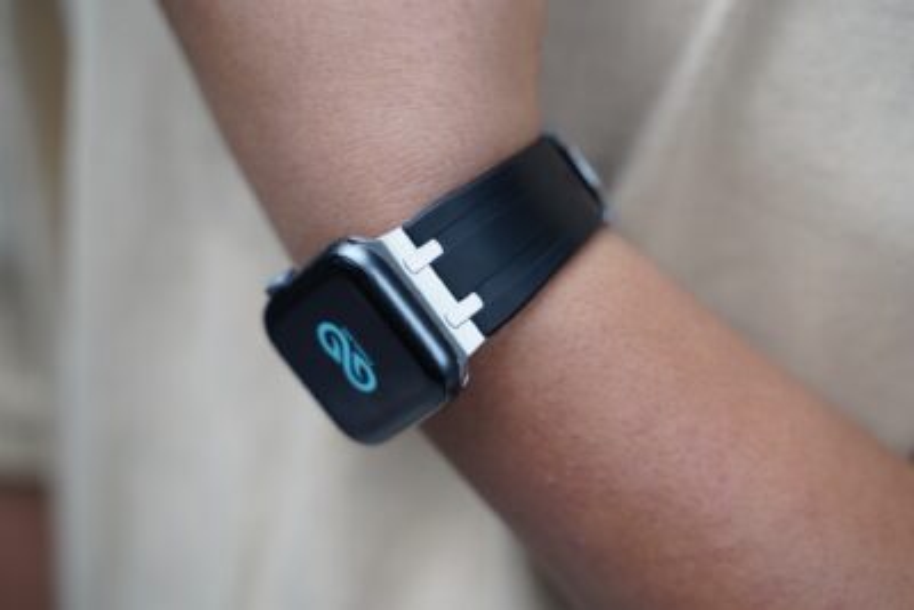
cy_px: 305
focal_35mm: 75
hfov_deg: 27.0
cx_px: 457
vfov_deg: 18.2
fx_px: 1905
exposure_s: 1/80
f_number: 4
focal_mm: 75
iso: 640
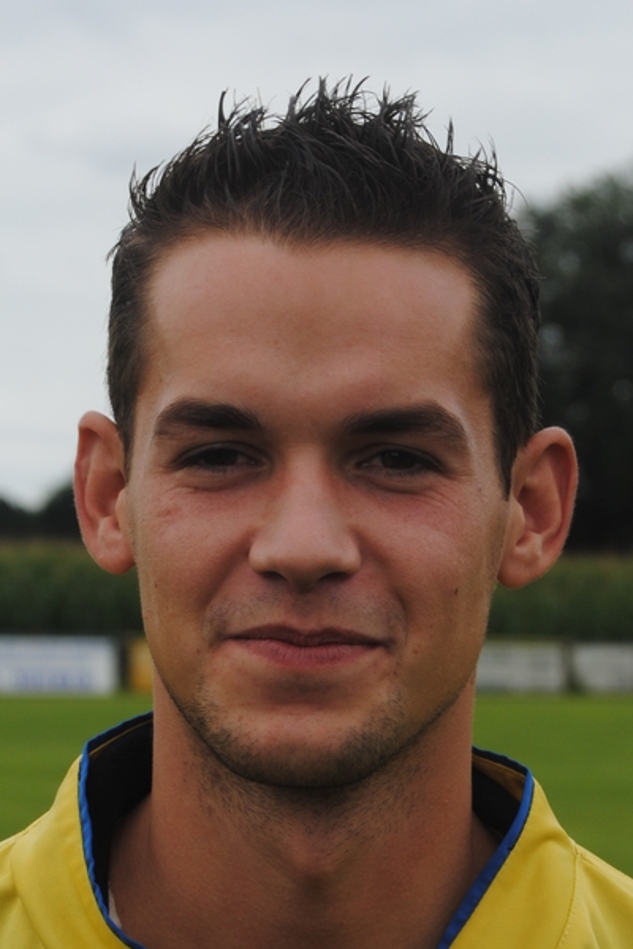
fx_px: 2176
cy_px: 474
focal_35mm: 82
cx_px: 316
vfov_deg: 24.6
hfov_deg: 16.6
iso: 100
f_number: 5.6
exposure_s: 1/125
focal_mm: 55
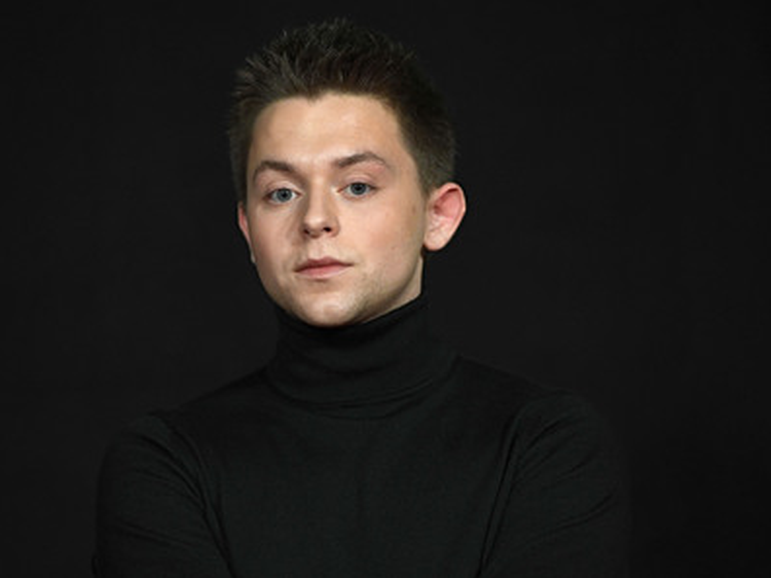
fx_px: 4878
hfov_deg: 9.0
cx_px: 342
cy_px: 290
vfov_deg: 6.8
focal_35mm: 219
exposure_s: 1/200
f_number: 4
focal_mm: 200
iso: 2500
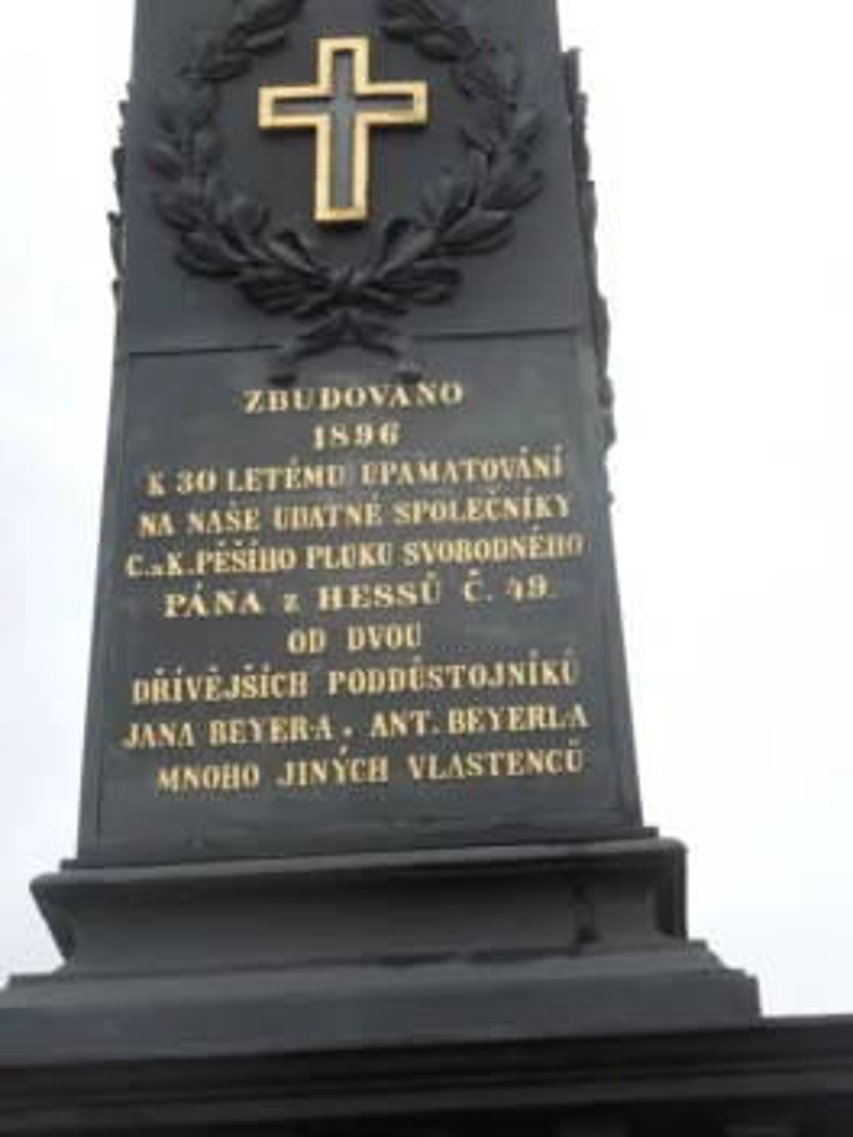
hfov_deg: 12.5
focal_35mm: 119
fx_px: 3910
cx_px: 426
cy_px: 568
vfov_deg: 16.6
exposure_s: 1/640
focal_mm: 21.5
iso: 400
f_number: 4.8
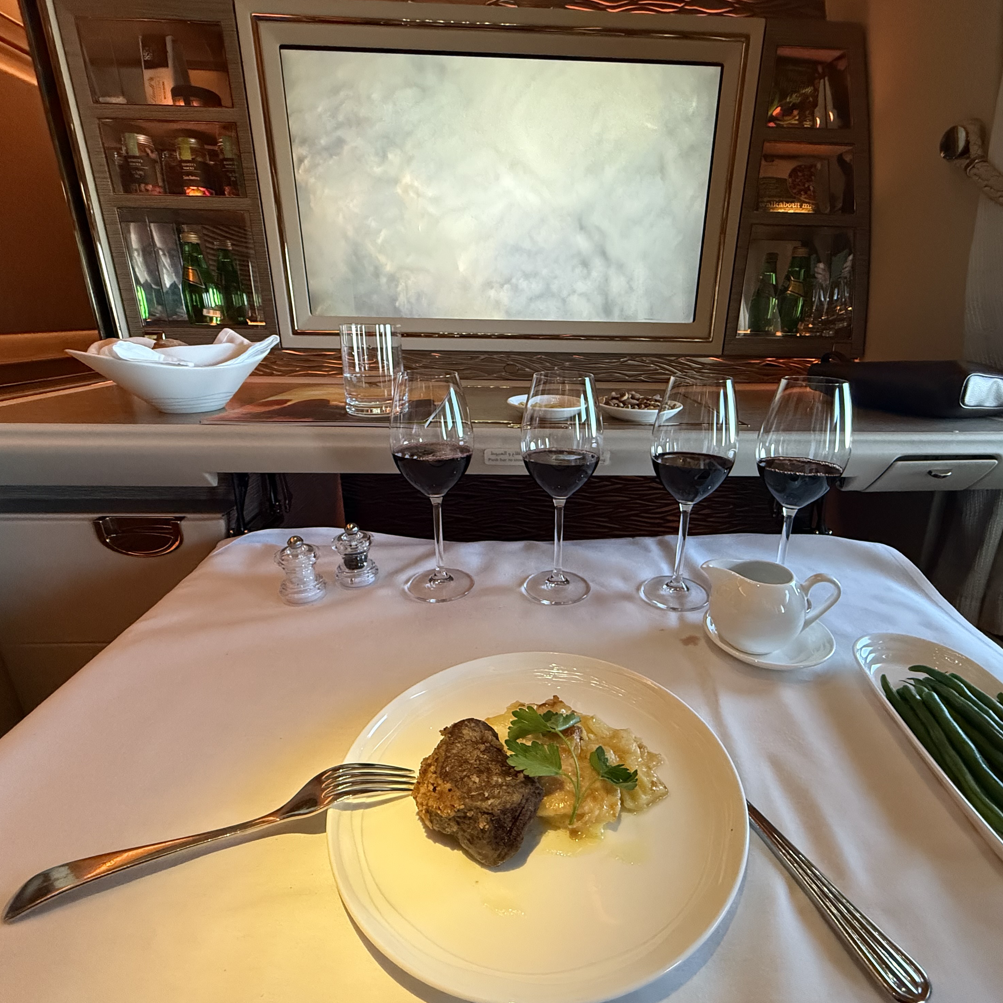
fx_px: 557
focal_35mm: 17
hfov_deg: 83.8
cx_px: 540
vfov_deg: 83.9
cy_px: 516
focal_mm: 2.22
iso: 800
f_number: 2.2
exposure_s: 1/58
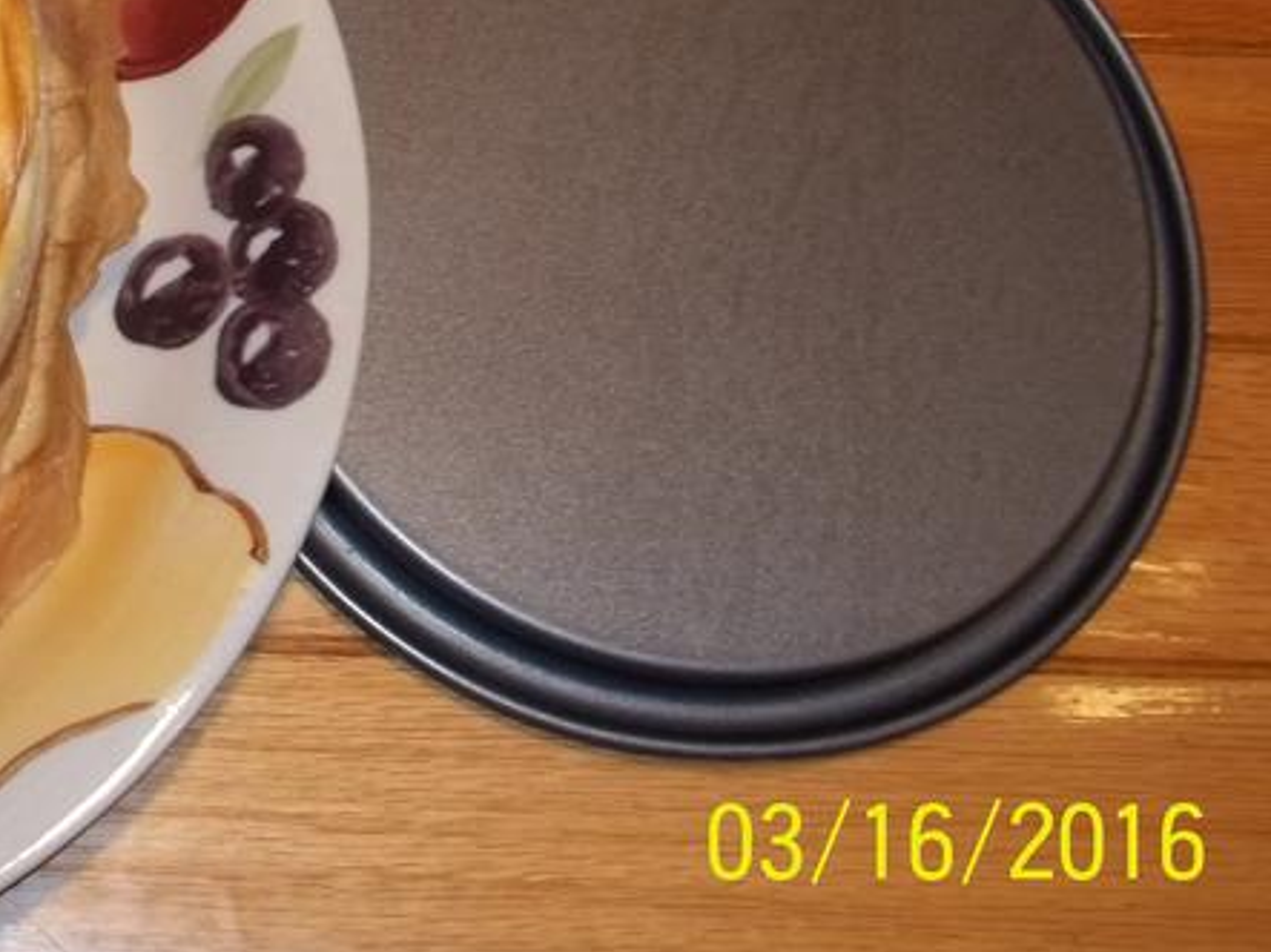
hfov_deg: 28.3
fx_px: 2386
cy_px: 110
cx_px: 46
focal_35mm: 65
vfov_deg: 22.1
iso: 64
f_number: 2.9
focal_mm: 5.7
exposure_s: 1/30
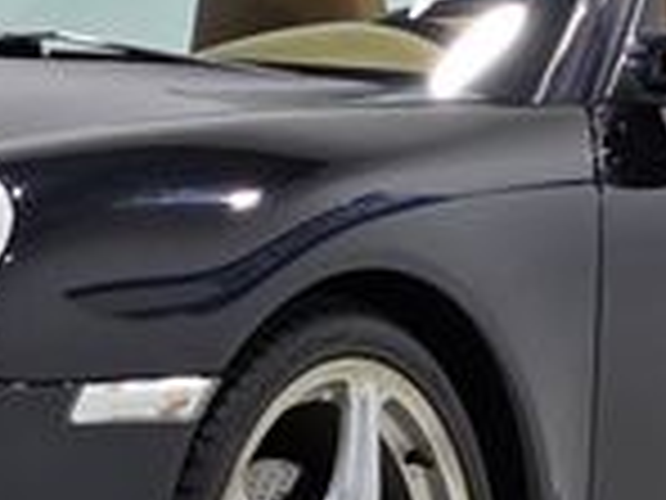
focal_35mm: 299
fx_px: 5753
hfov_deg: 6.6
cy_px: 338
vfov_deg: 5.0
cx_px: 40
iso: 160
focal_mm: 7.9
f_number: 2.4
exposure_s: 1/120
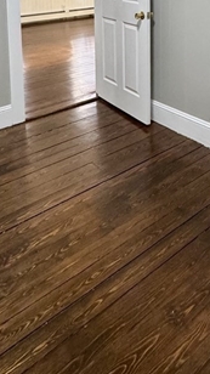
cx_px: 138
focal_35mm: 38
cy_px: -5
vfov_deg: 44.4
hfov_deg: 30.9
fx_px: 377
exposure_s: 1/60
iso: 250
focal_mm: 2.22
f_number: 2.2
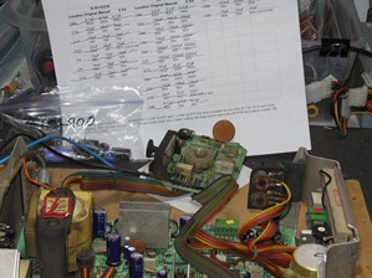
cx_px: 168
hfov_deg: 26.0
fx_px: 806
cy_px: 190
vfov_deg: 19.6
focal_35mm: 75
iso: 200
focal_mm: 8.9
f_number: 4
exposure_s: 1/60
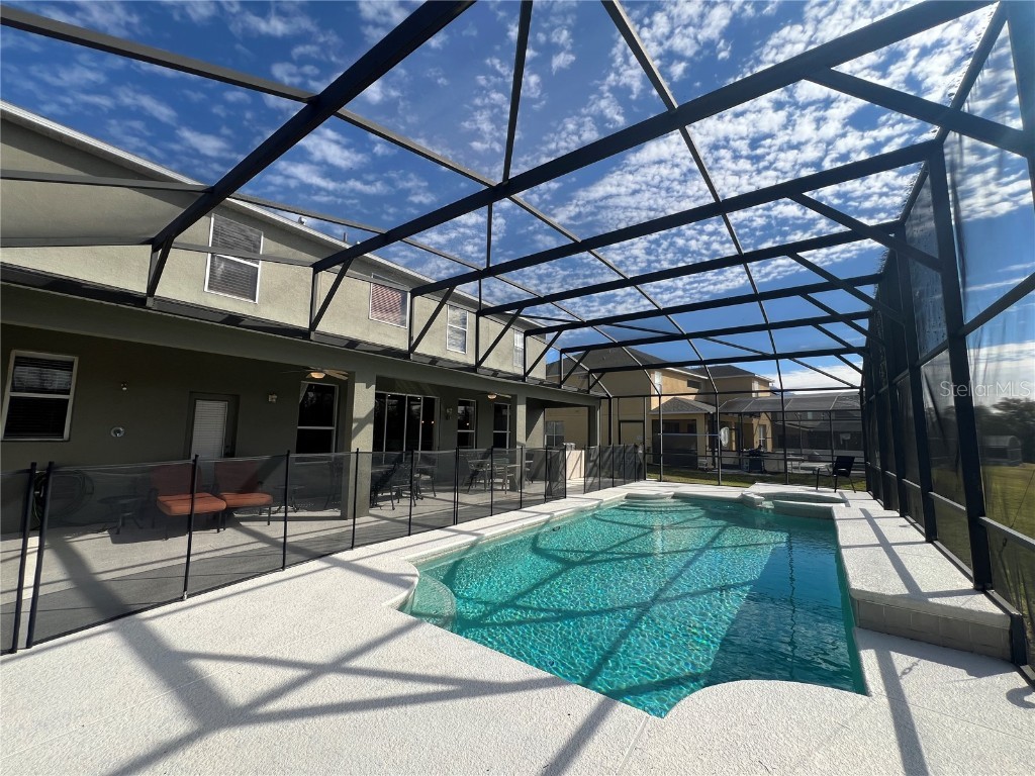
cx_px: 518
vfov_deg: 89.9
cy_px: 388
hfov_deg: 106.2
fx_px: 389
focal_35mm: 13
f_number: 1.8
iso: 32
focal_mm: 1.57
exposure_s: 1/978
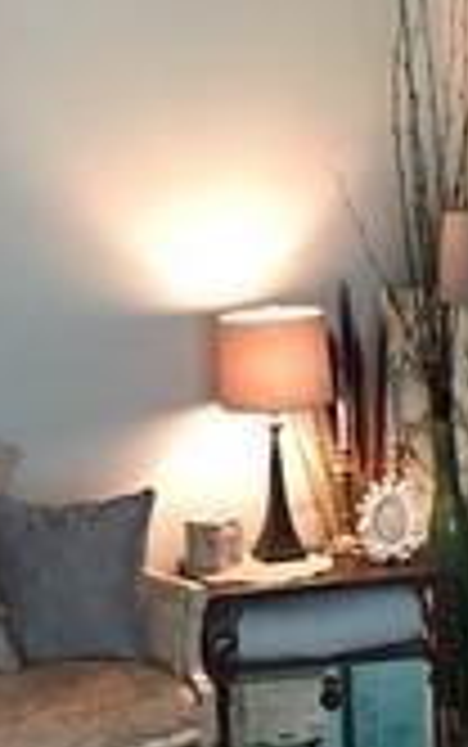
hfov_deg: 14.7
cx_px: 261
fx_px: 1813
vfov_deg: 22.9
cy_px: 603
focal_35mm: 89
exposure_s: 1/4
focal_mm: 4.15
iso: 50
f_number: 2.2
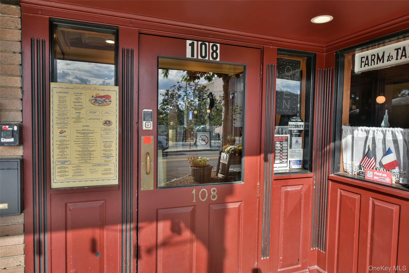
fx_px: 273
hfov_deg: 73.7
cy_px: 136
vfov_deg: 53.1
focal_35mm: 24
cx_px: 204
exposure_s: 1/1000
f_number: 2.8
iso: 200
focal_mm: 24
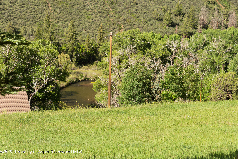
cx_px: 119
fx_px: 562
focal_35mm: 85
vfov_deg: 16.1
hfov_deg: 23.9
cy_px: 80
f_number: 7.1
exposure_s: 1/200
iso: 160
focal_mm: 85
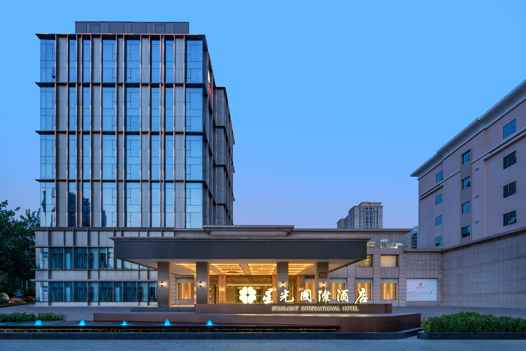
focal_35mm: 17
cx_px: 263
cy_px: 176
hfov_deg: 93.3
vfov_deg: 70.5
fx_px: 248
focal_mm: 17
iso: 200
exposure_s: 1/15
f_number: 11
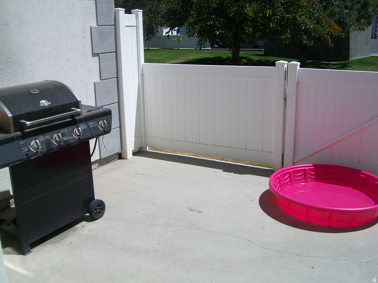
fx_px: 393
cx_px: 189
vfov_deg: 39.7
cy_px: 142
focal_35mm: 36
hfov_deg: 51.4
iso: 64
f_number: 4.8
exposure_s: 1/640
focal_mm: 6
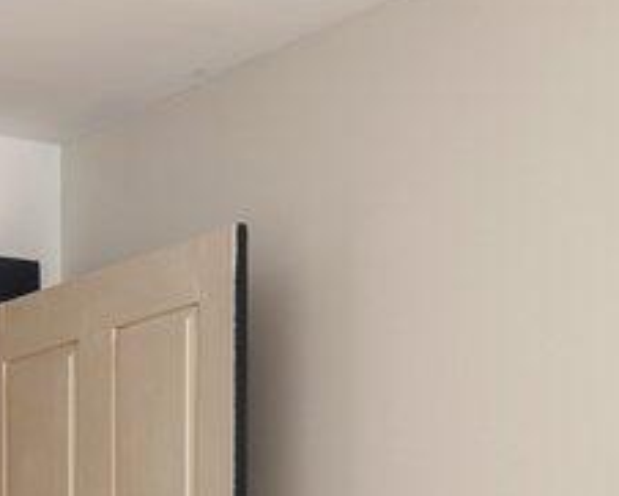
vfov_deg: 10.8
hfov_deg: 13.8
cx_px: -74
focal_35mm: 136
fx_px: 2493
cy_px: 845
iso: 64
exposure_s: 2.5
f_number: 9
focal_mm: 16
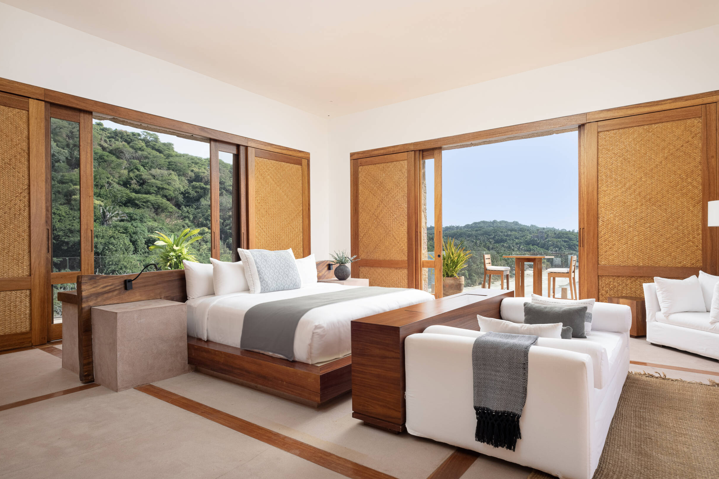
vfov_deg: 59.5
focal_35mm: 21
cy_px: 247
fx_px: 419
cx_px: 374
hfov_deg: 81.2
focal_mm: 20
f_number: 13
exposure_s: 1/250
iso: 320
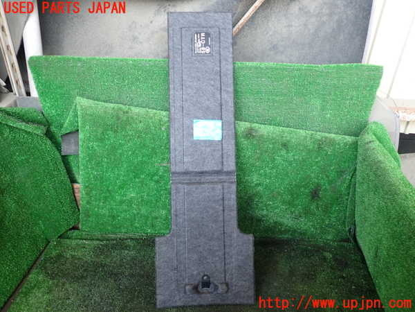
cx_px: 208
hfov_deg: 60.0
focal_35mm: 30
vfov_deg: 46.8
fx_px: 360
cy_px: 156
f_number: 2.3
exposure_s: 1/60
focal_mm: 5.4
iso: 200
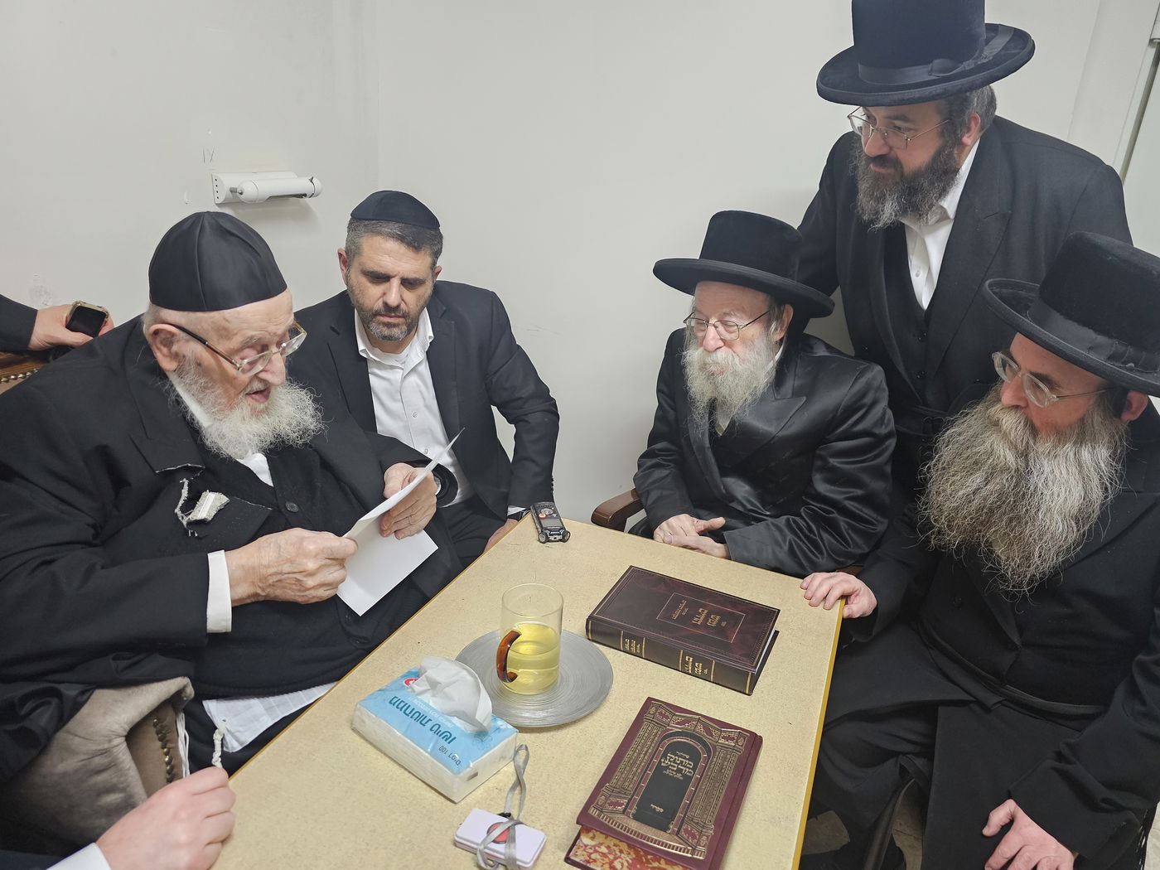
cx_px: 580
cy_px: 435
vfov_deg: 58.9
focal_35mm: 23
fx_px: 771
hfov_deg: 73.9
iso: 640
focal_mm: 6.3
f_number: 1.7
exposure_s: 1/50
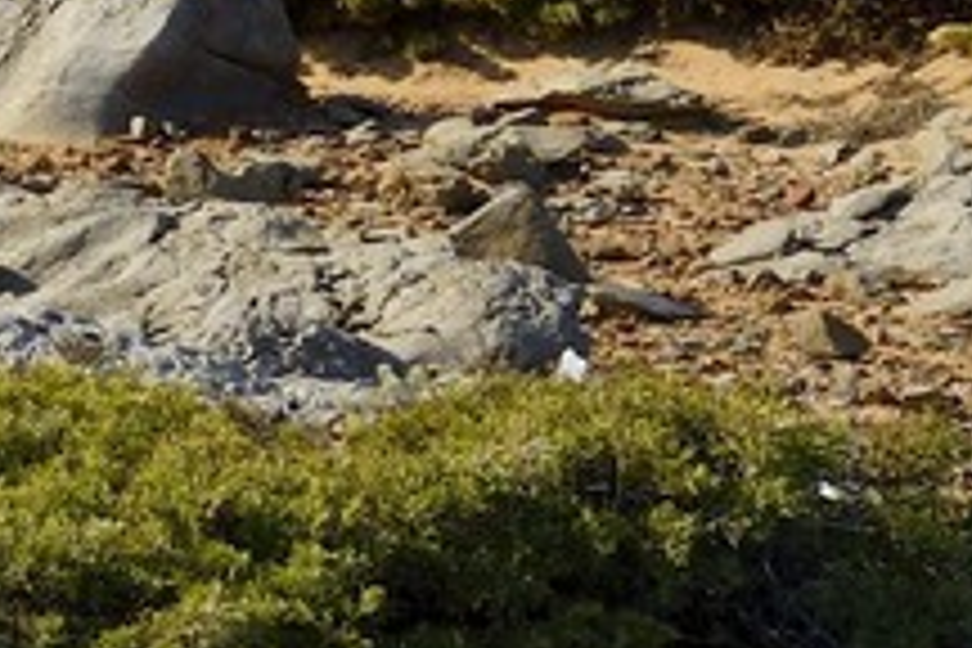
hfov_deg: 7.4
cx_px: -2133
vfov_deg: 5.8
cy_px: 32
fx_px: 6398
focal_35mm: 237
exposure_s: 1/400
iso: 200
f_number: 13
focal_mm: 32
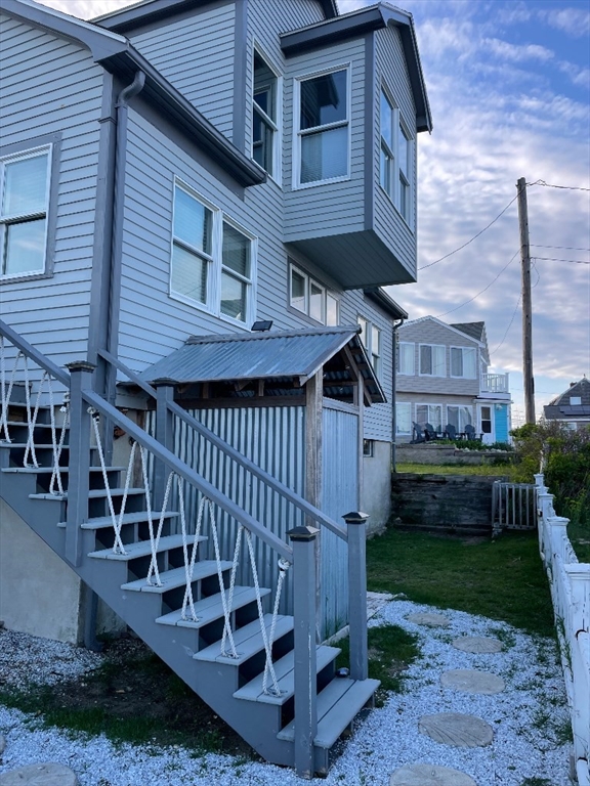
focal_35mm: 26
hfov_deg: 53.1
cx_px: 295
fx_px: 591
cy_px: 393
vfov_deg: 67.3
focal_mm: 4.2
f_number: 1.6
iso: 32
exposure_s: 1/569
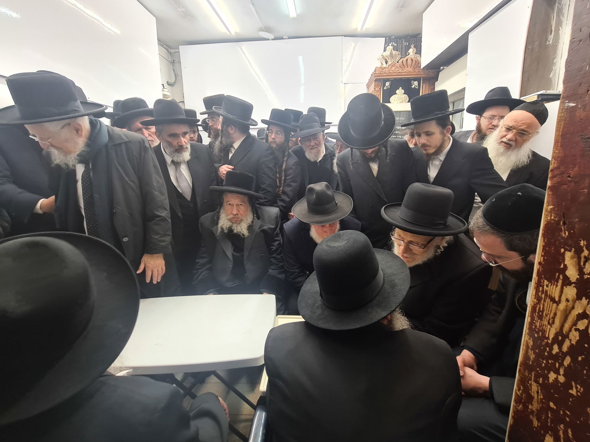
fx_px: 239
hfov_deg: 102.0
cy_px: 214
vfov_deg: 85.6
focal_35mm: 14
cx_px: 308
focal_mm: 2.22
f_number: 2.2
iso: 80
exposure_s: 1/50
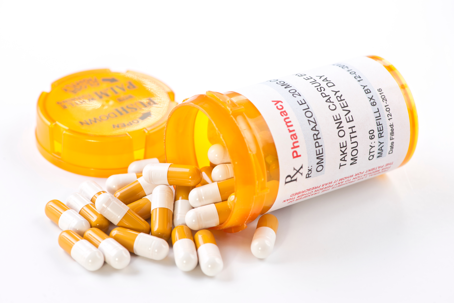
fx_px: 1325
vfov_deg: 13.1
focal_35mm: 105
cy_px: 152
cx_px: 227
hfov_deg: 19.5
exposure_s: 1/100
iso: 100
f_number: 10
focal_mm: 105
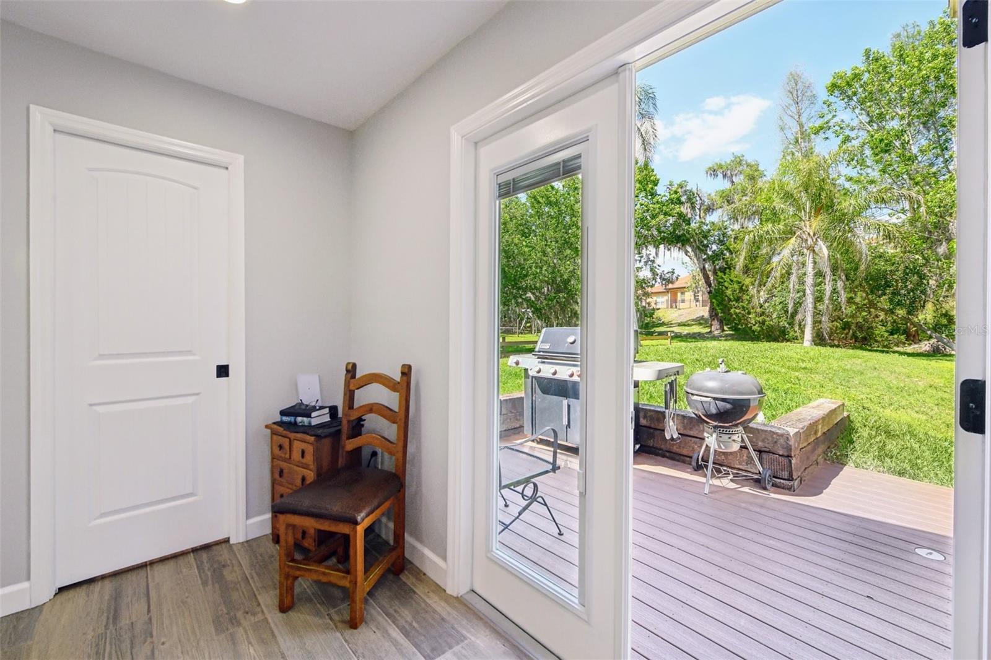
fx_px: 413
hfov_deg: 100.4
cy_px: 330
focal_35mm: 15
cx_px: 496
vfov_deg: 77.3
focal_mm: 15
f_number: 8
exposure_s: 1/160
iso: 400
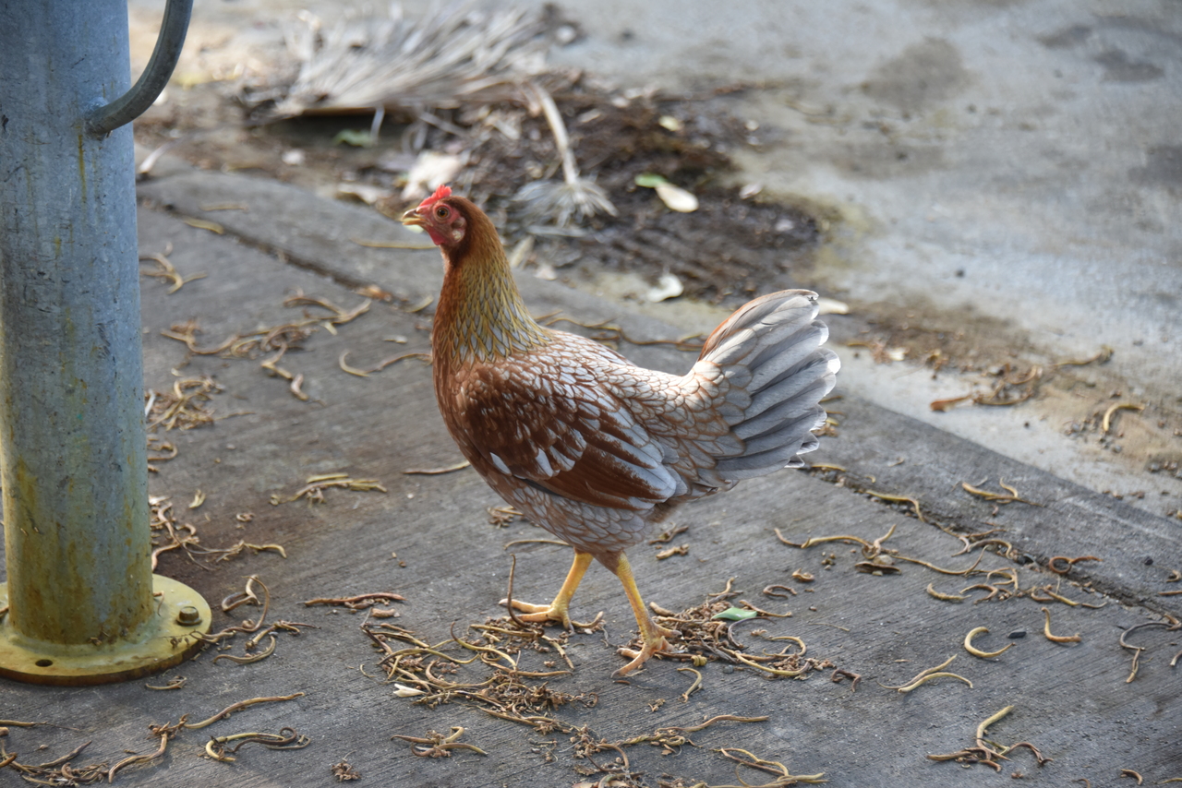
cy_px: 394
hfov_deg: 15.2
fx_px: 4433
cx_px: 591
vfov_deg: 10.2
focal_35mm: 135
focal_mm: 135
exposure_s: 1/320
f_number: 5.6
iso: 1100
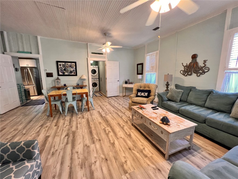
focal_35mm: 13
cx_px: 119
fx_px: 89
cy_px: 90
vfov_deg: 89.9
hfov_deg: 106.2
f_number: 1.8
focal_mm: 1.57
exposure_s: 1/60
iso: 160
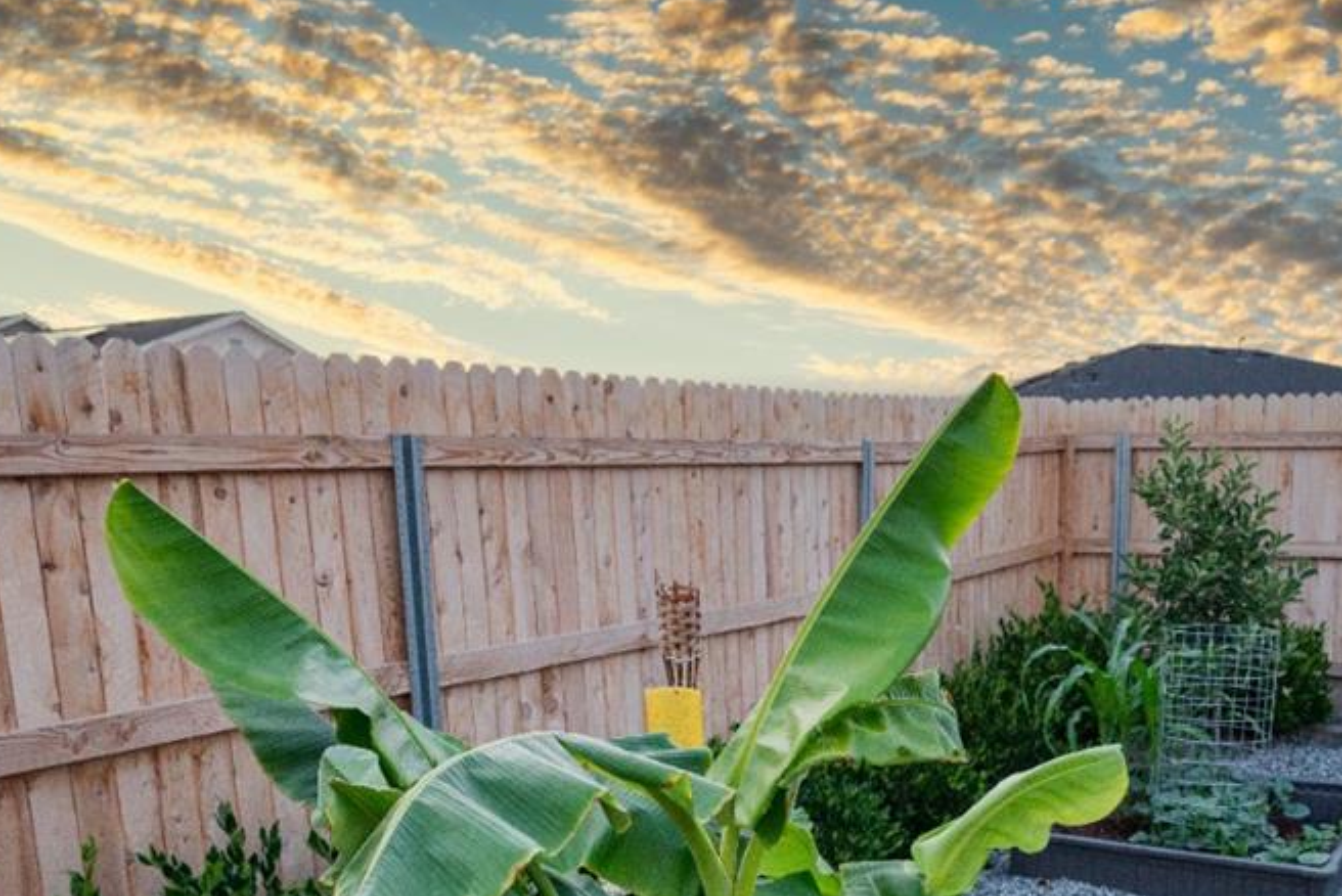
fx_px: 1193
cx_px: 982
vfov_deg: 39.2
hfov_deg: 56.2
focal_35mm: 32
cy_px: 741
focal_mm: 14
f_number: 3.2
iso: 1250
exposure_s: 1/30
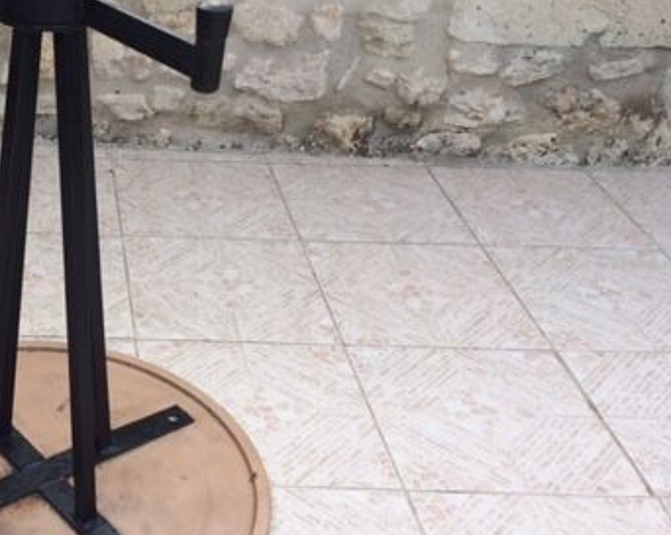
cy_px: 276
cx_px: 47
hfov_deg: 33.2
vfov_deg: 28.6
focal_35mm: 53
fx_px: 1052
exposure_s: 1/1109
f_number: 2.2
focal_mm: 4.15
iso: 32
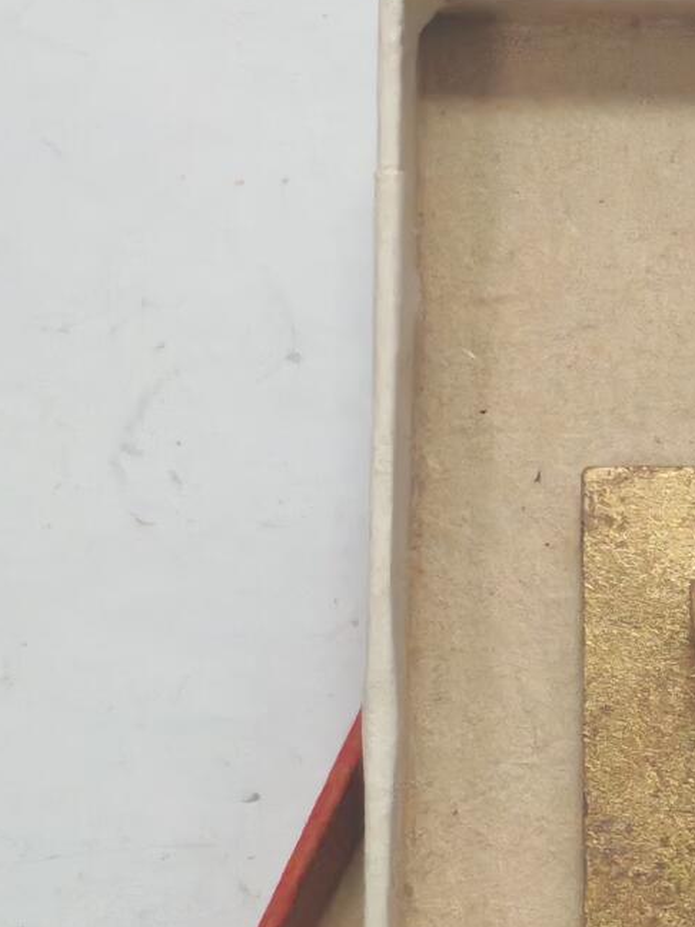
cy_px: 901
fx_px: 5060
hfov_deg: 7.8
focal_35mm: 189
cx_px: 935
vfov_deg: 10.4
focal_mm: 5.52
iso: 640
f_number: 1.95
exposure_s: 1/33
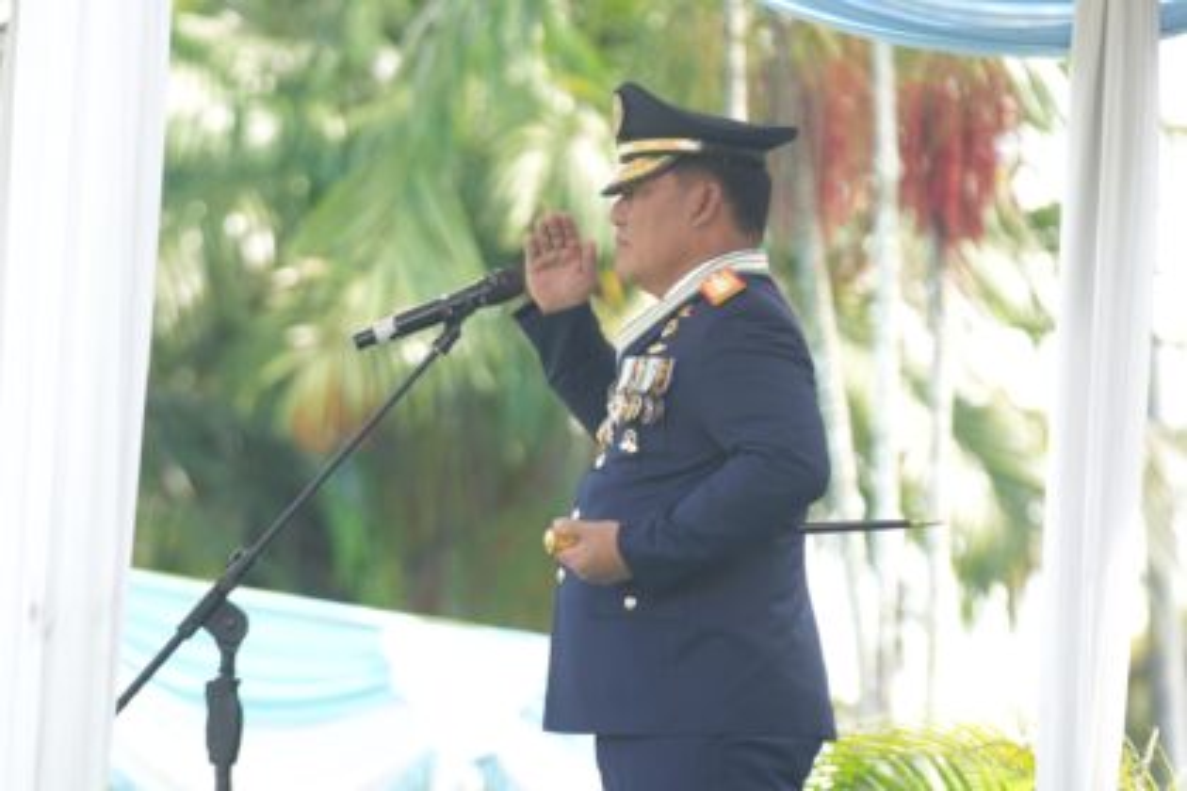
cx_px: 594
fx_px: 7023
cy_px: 396
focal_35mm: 213
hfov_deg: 9.7
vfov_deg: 6.4
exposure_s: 1/200
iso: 125
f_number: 2.8
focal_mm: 142
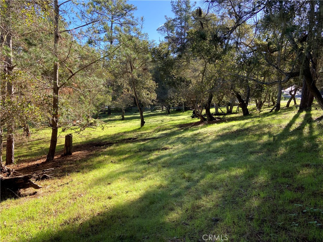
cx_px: 162
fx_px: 243
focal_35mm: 26
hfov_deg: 67.3
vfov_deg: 53.1
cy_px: 121
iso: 32
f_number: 1.8
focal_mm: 4.25
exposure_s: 1/562
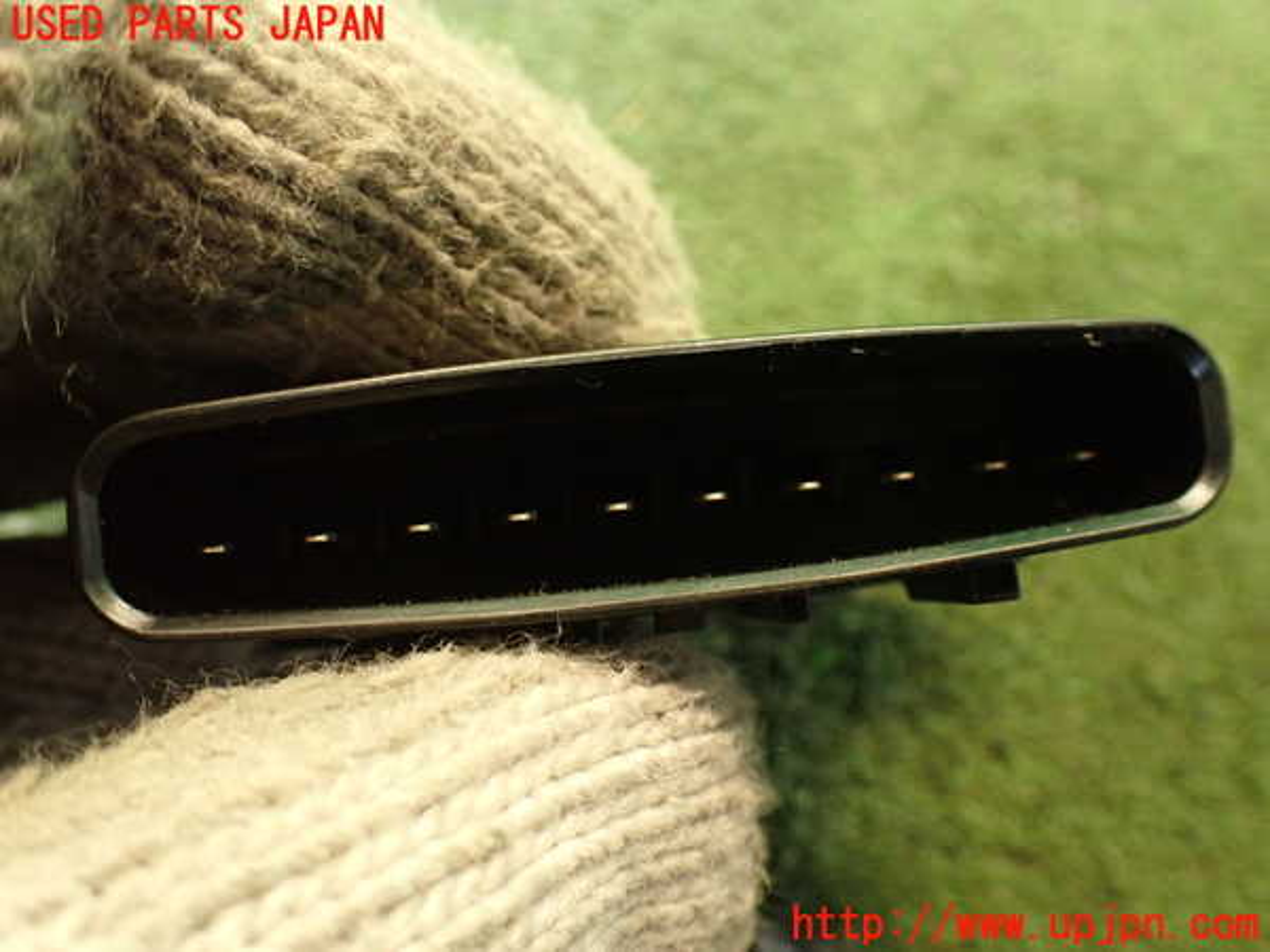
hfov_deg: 56.8
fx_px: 1174
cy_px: 476
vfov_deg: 44.2
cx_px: 635
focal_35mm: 32
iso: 800
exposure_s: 1/30
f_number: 2.4
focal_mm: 5.79
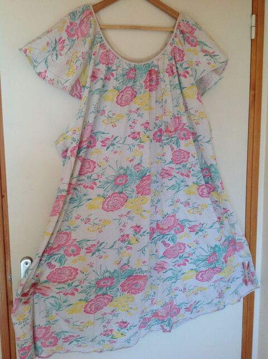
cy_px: 180
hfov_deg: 40.6
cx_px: 134
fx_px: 362
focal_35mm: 35
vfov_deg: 52.7
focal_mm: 4.28
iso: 80
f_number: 2.4
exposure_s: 1/60
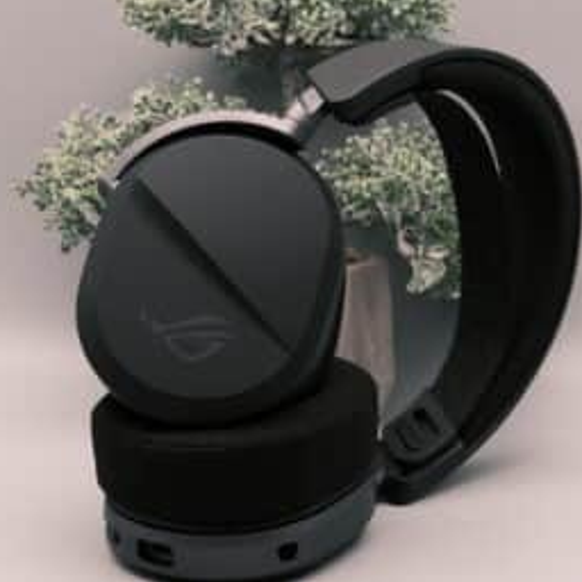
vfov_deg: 23.1
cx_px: 250
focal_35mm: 75
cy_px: 289
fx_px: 1427
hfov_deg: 23.0
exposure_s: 1/110
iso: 1000
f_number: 9
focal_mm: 38.5
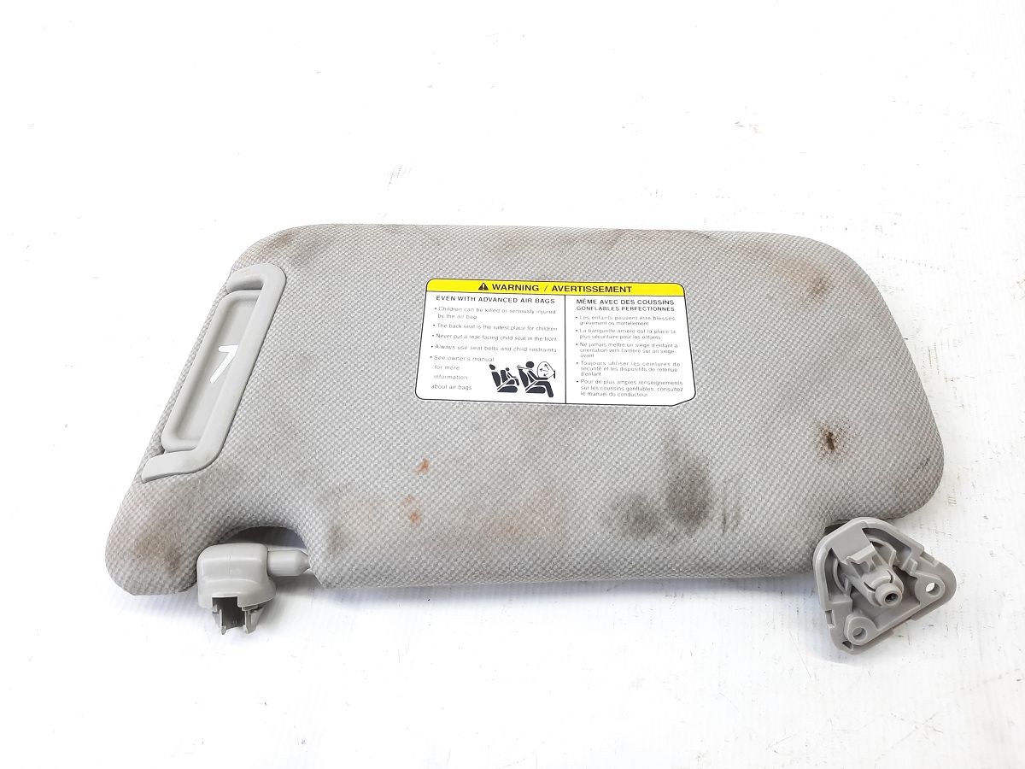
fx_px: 740
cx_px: 512
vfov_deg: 54.9
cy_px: 384
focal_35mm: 25
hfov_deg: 69.4
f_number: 2
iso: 80
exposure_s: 1/50
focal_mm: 4.6
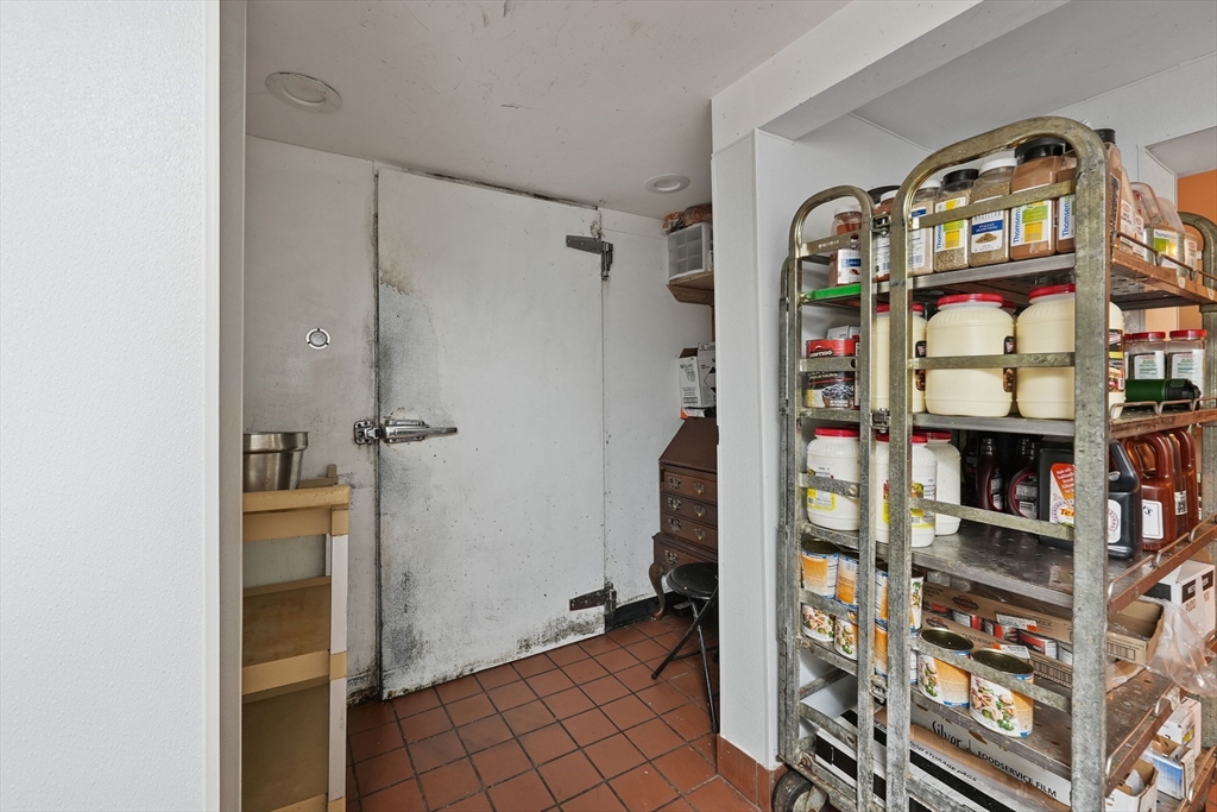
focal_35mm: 15
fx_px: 507
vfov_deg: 77.3
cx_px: 608
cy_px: 406
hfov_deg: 100.4
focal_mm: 10
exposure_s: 1/2
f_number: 6.3
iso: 500
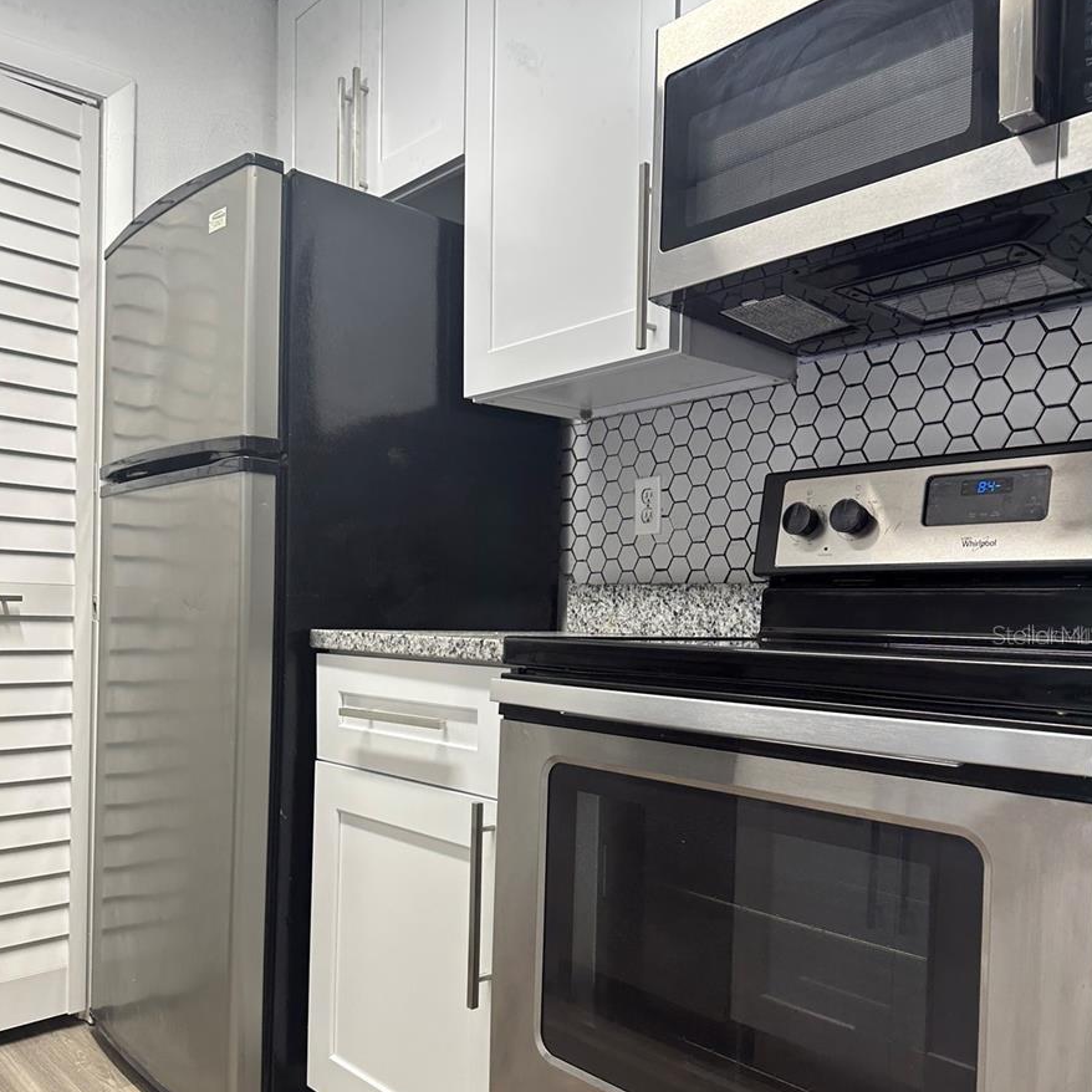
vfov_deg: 55.4
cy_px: 634
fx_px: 1035
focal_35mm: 29
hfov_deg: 55.6
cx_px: 550
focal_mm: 6.86
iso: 100
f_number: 1.78
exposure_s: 1/120
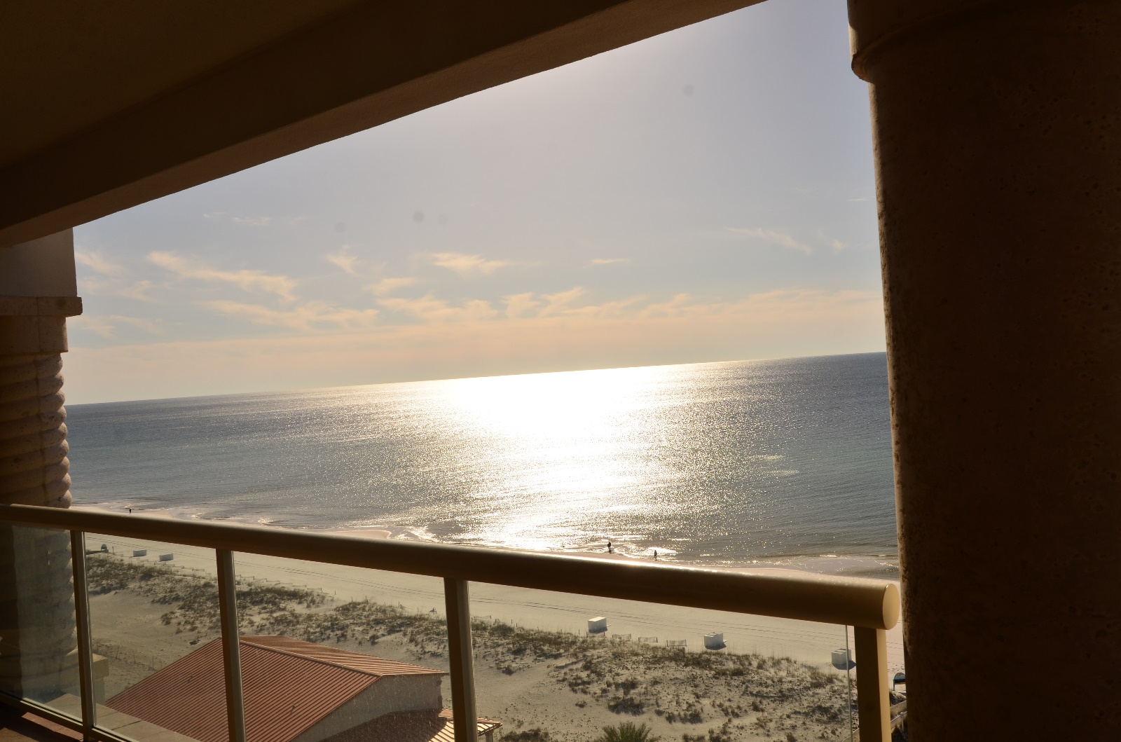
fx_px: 979
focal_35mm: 32
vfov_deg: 41.5
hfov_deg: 59.6
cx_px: 560
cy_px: 371
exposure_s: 1/500
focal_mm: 21
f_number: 11
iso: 125
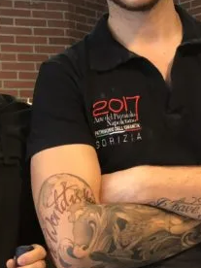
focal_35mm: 78
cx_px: 80
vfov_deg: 25.0
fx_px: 604
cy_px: 119
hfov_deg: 18.9
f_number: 1.8
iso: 100
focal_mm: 4
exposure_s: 1/14
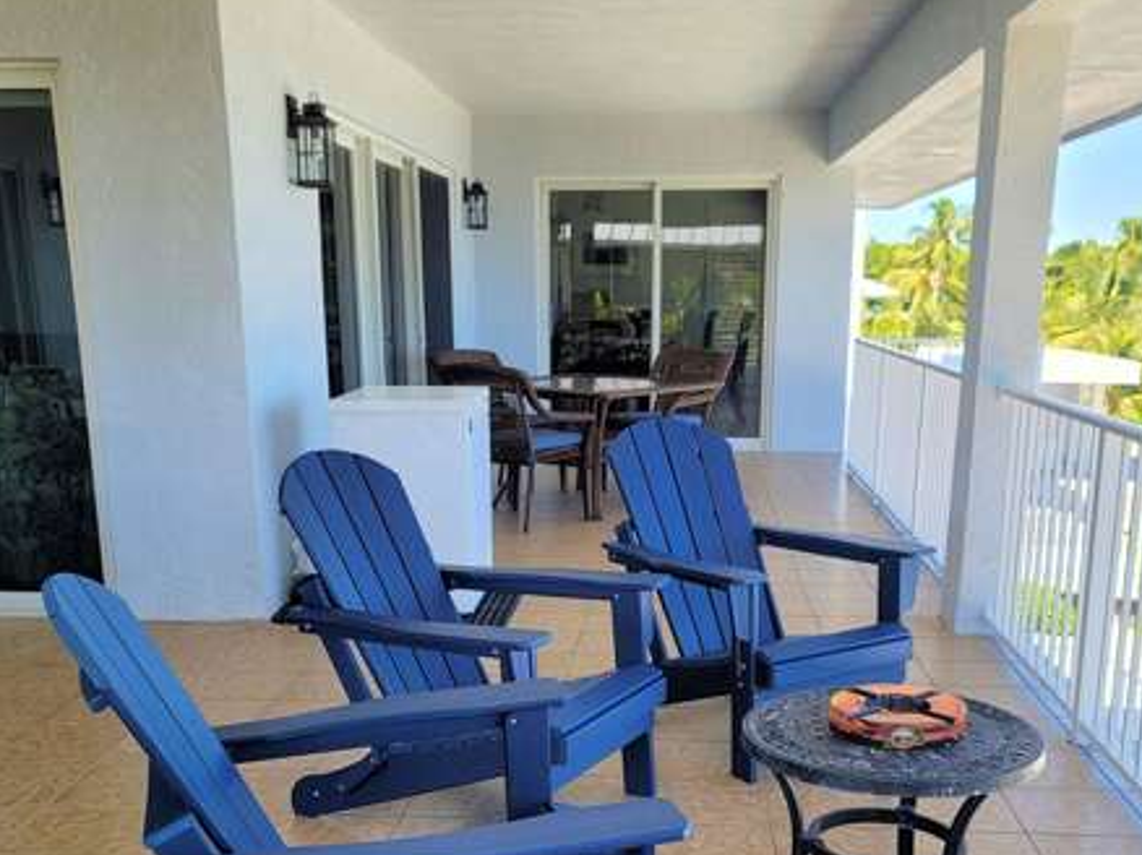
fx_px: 1286
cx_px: 593
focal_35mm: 39
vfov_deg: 36.0
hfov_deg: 47.9
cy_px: 636
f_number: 1.8
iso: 20
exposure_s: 1/204
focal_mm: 7
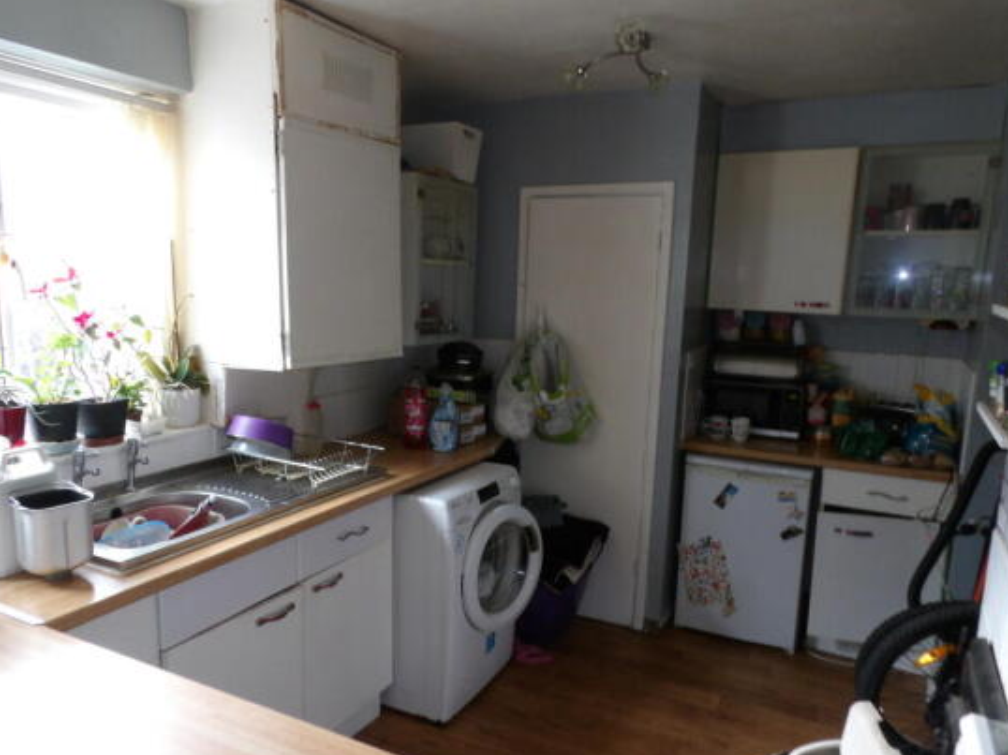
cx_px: 471
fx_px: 757
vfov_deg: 53.0
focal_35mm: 26
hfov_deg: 67.3
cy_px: 394
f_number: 4.1
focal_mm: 4.3
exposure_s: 1/15
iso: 344
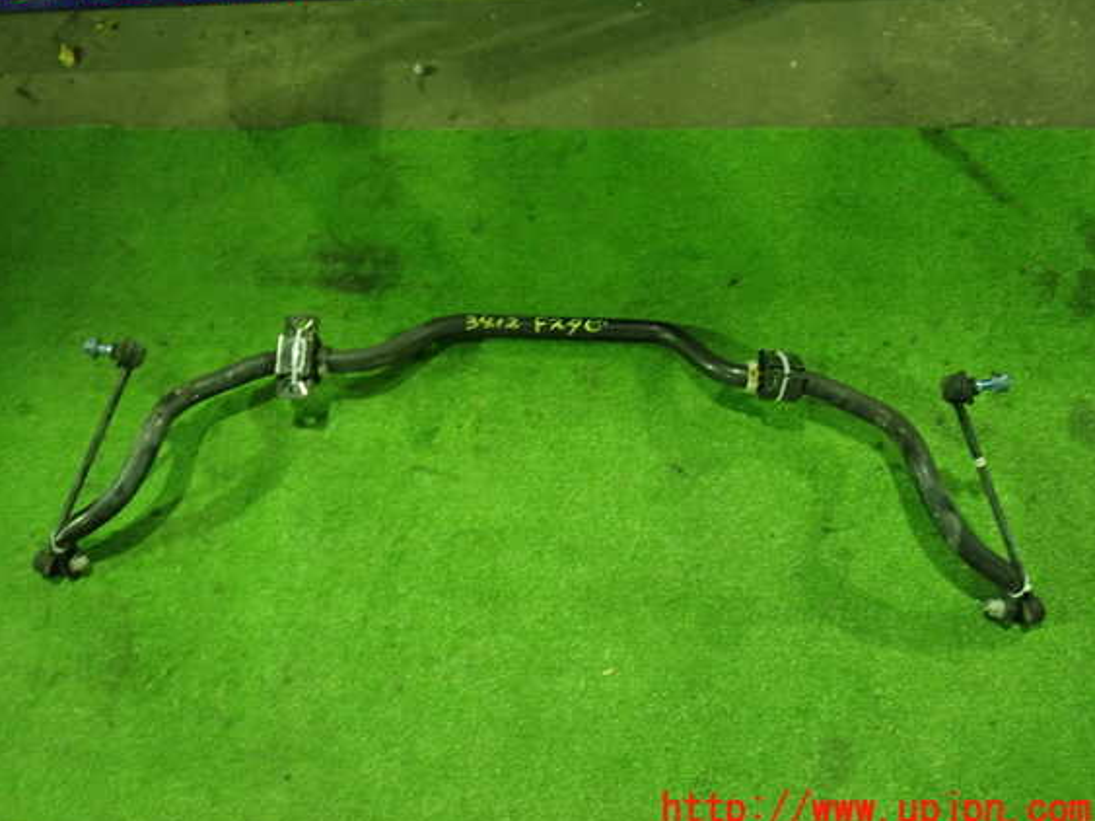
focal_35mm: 32
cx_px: 517
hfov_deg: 56.8
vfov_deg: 44.1
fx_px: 1012
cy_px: 397
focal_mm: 5.4
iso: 800
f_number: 2.3
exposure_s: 1/30
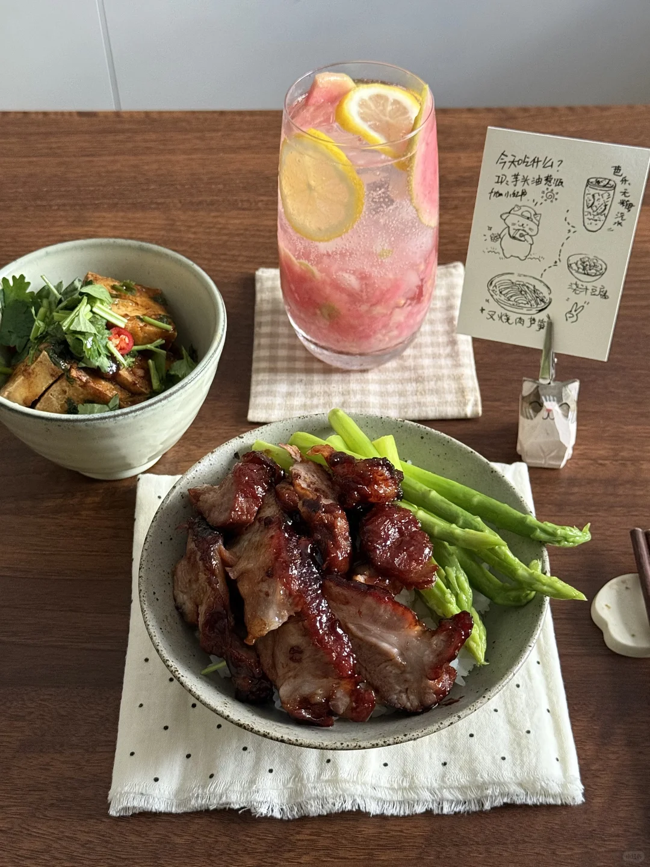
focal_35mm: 48
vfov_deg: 39.7
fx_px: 1202
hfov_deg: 30.3
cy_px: 434
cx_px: 325
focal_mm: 6.76
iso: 320
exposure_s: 1/40
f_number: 1.78
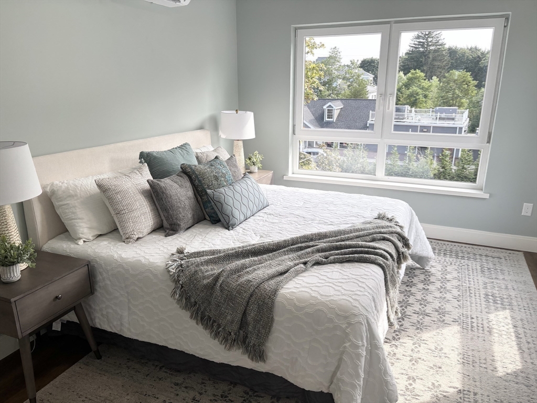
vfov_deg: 53.1
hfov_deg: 67.3
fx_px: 403
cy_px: 202
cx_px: 268
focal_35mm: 26
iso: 50
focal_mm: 5.96
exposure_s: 1/343
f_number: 1.6
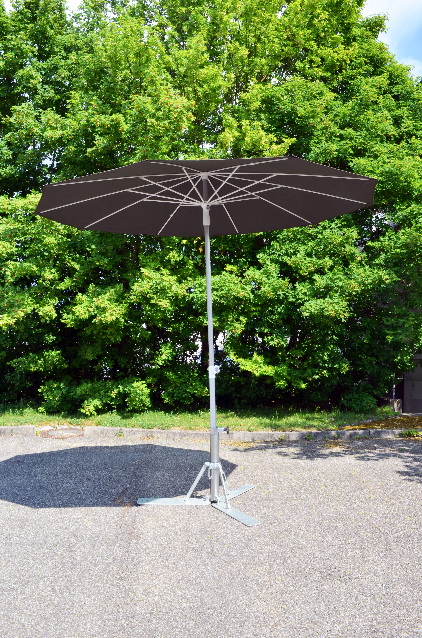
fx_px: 530
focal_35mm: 30
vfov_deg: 62.0
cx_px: 211
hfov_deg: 43.4
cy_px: 319
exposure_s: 1/15
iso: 125
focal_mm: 20
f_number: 16
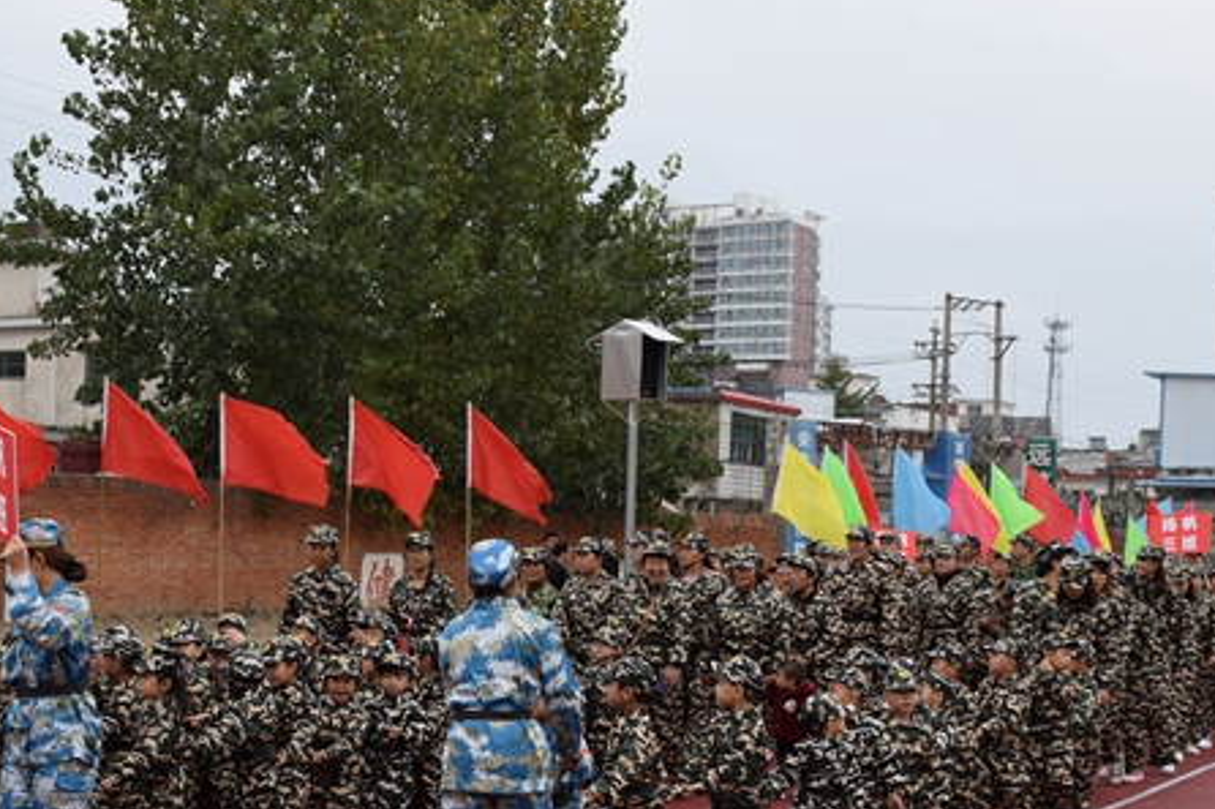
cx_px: 449
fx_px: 2088
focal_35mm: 62
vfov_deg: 21.7
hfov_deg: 32.3
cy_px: 603
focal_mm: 23
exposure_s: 1/250
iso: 360
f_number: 8
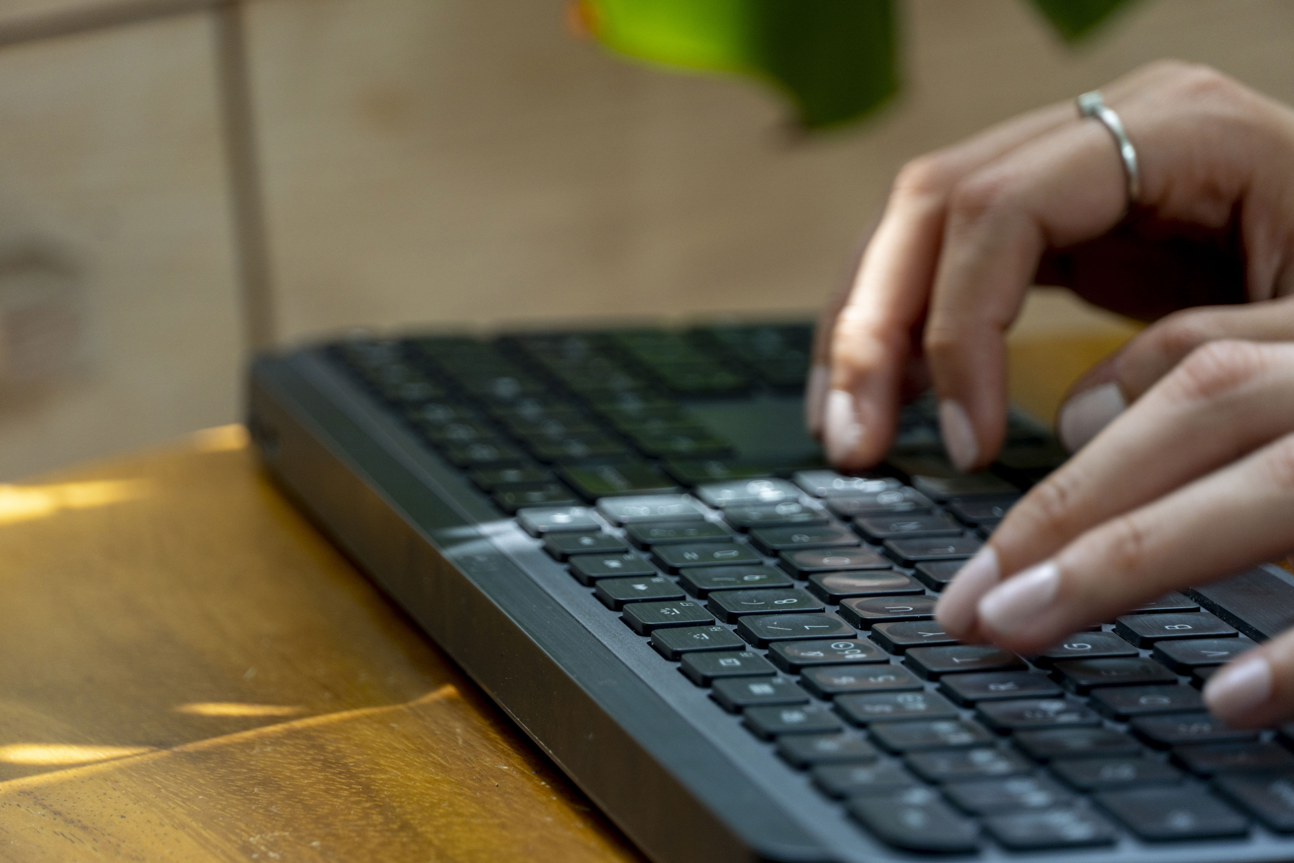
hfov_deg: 11.1
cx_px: 647
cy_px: 432
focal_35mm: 184
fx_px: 6631
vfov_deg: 7.4
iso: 125
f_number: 5.6
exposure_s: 1/100
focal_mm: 123
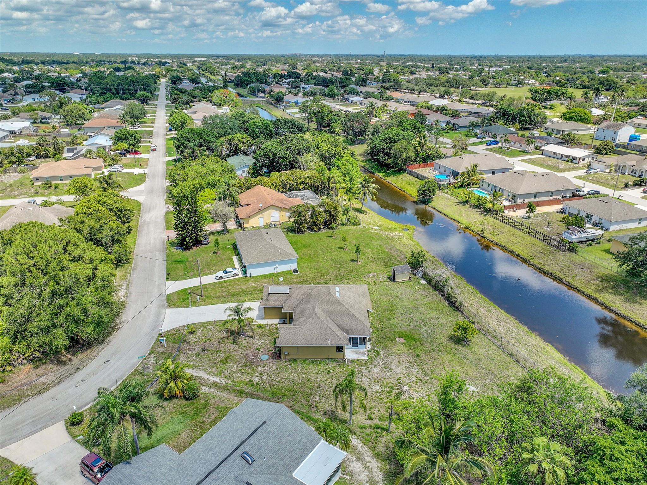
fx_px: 448
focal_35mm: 24
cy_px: 242
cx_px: 324
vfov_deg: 56.8
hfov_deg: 71.6
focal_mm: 12.3
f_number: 2.8
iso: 140
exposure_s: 1/1600
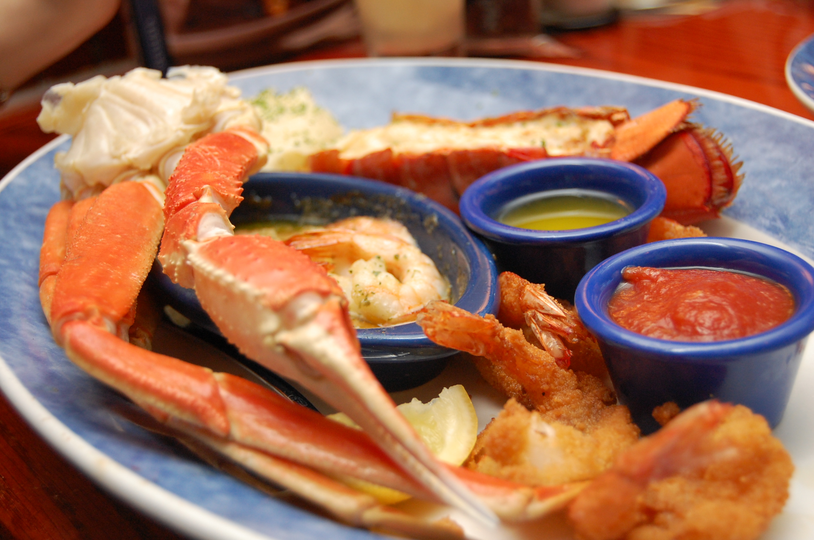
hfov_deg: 35.1
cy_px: 270
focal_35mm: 57
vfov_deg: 23.7
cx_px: 407
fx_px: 1287
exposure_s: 1/60
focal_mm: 38
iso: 800
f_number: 4.8
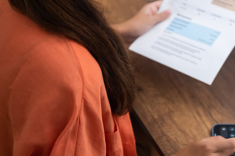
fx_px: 516
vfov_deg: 17.2
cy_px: 45
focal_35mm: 79
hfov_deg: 25.4
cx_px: 178
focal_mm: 50
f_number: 2.5
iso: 640
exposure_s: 1/100
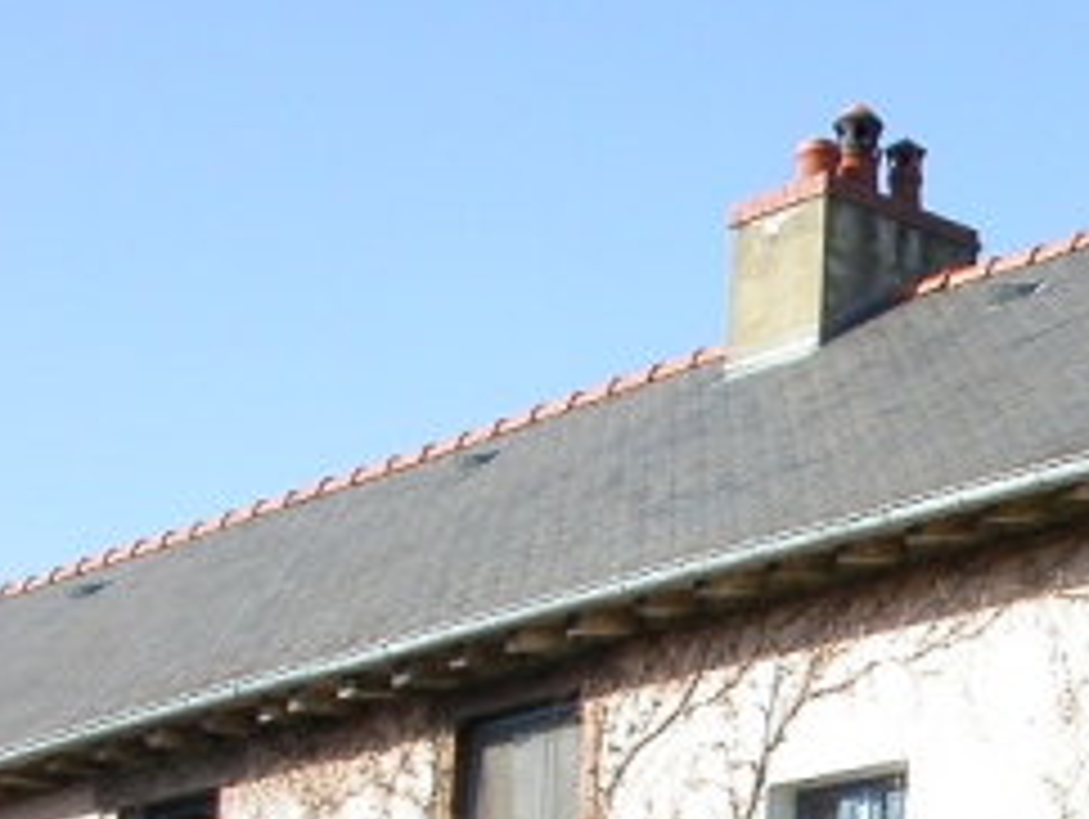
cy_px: 886
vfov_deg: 13.6
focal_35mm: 107
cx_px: 1382
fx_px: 3370
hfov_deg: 17.3
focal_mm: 7.85
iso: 100
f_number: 6
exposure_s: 1/248
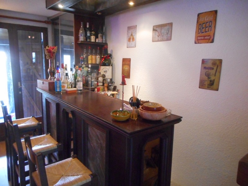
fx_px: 179
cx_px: 124
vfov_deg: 54.9
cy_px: 93
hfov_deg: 69.4
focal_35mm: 25
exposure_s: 1/13
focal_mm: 4.5
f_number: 3.7
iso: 800
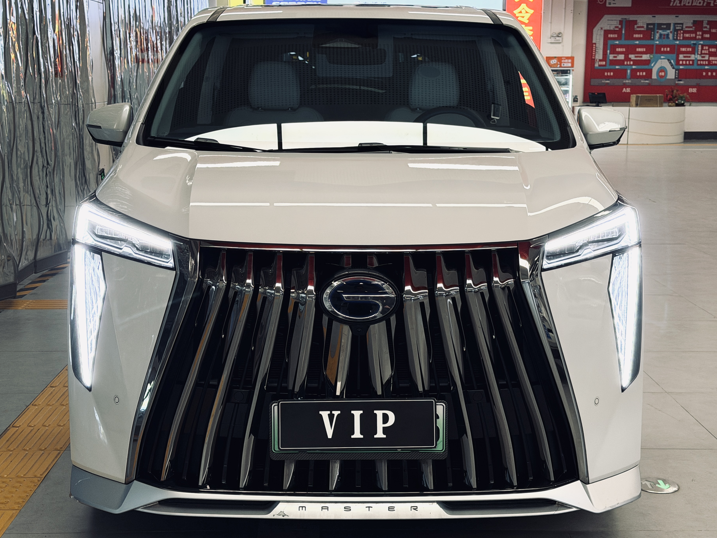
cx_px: 363
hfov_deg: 36.2
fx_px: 1098
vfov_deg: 27.5
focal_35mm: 53
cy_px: 270
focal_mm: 6.76
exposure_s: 1/100
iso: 160
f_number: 1.78
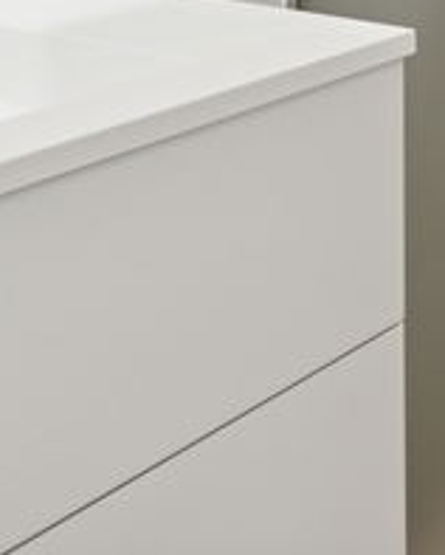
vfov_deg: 19.9
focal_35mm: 82
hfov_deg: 15.6
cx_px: 842
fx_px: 1351
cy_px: -287
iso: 200
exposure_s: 1/13
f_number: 8
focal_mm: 11.5
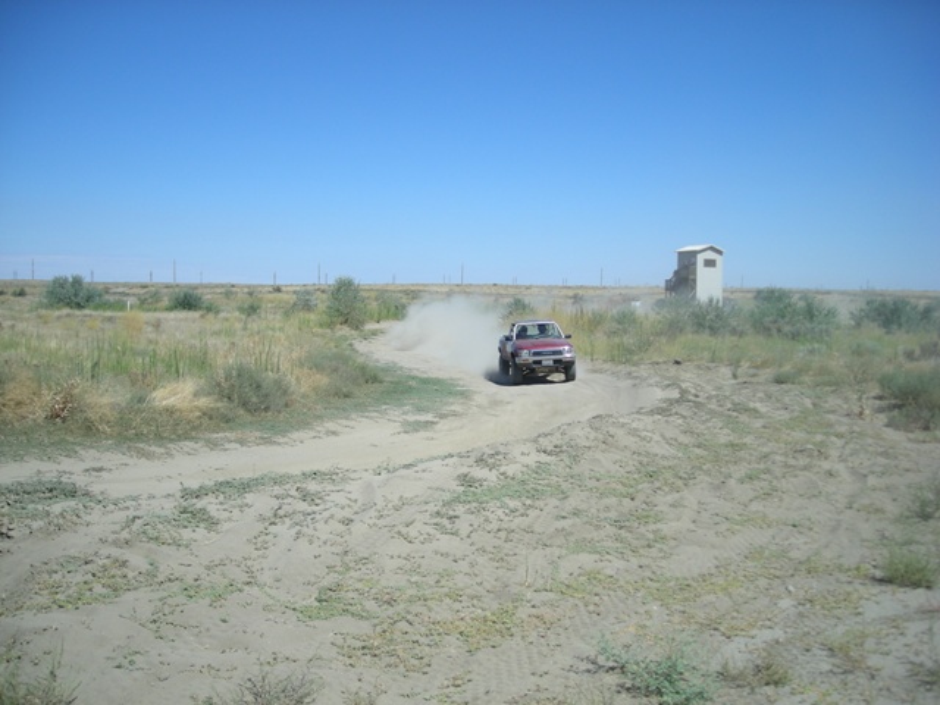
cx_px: 470
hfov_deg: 52.6
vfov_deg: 40.7
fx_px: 950
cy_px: 352
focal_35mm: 35
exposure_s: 1/293
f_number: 5.7
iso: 50
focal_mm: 5.7
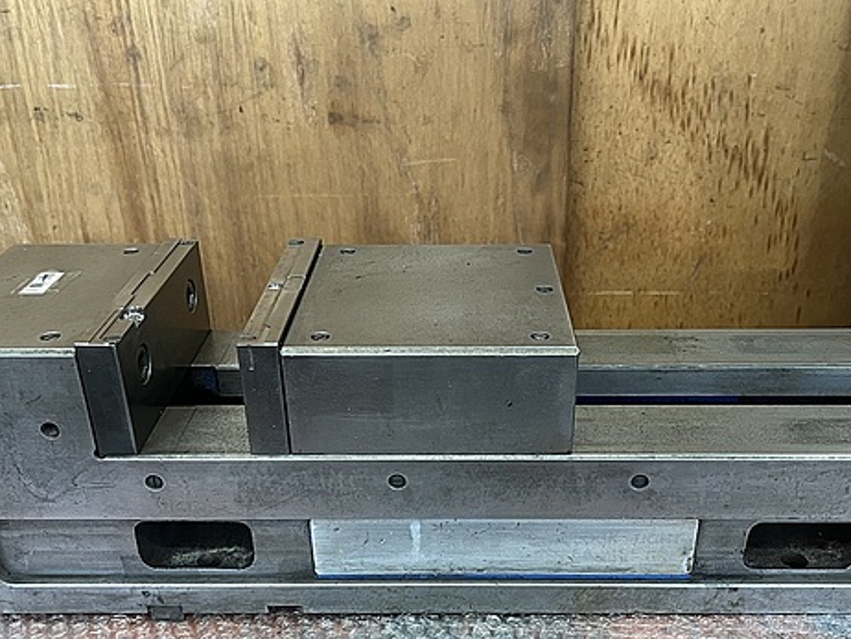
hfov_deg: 51.3
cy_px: 405
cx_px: 457
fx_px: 885
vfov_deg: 39.4
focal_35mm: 36
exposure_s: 1/63
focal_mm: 5.1
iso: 125
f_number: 1.6
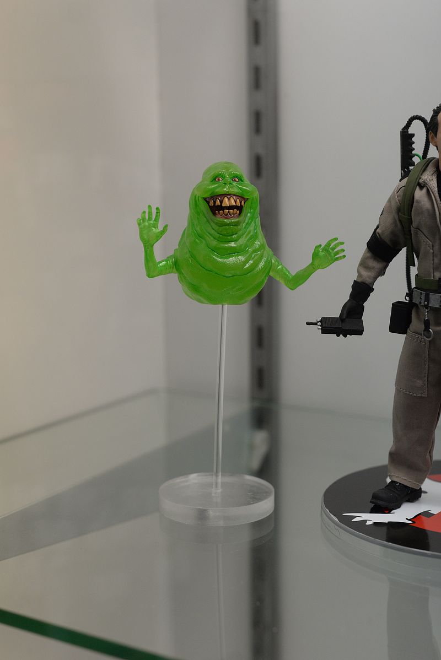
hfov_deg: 27.0
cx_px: 220
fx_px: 918
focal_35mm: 50
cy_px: 330
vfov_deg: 39.6
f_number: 5.6
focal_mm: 50
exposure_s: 1/250
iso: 1600
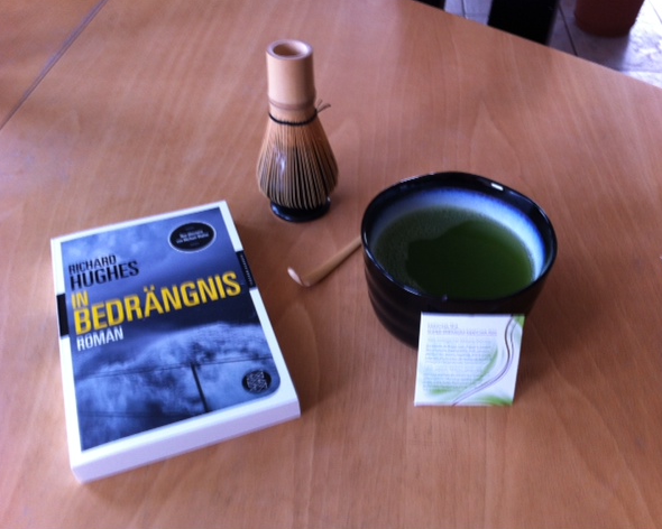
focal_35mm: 37
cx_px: 350
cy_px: 263
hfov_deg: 49.1
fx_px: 725
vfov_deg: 40.1
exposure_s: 1/15
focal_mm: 3.85
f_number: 2.8
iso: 80
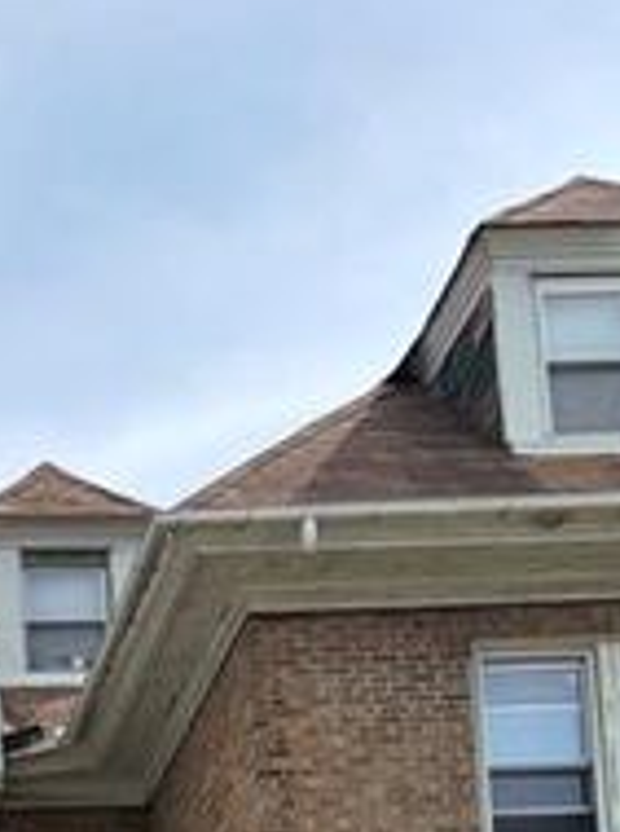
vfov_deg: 18.1
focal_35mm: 92
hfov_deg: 14.8
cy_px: 1371
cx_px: -343
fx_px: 2205
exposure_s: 1/2288
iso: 50
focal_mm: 5.96
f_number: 1.6
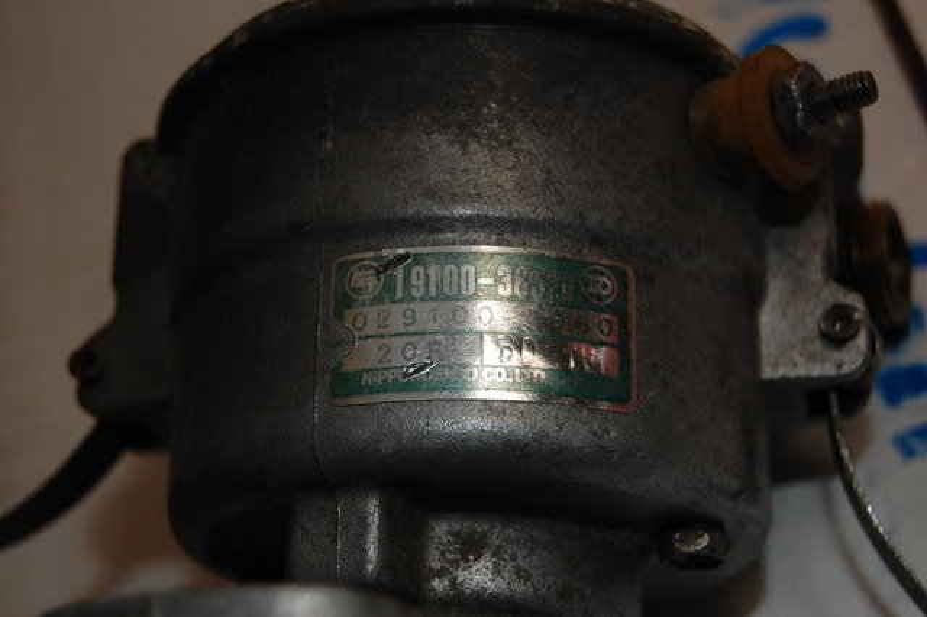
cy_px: 308
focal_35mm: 82
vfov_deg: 16.5
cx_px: 464
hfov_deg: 24.6
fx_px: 2123
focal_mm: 55
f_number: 8
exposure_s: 1/125
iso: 200
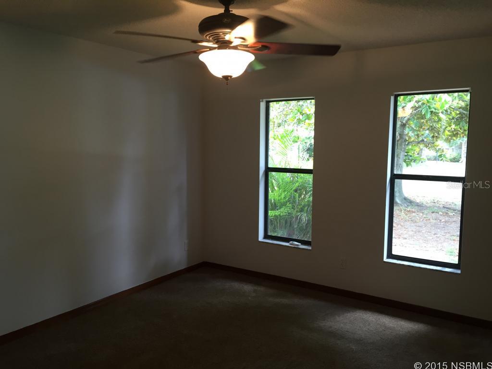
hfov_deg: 61.6
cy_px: 184
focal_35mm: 29
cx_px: 246
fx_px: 412
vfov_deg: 48.3
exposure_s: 1/30
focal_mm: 4.15
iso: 64
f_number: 2.2
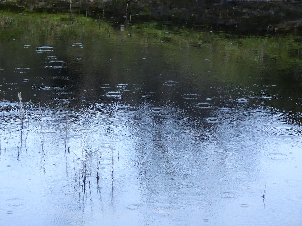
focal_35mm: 146
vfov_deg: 10.2
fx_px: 1274
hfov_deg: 13.5
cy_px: 113
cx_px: 151
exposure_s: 1/160
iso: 800
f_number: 5.6
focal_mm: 24.99
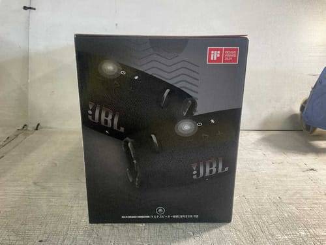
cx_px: 163
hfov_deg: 61.7
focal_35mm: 29
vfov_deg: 48.2
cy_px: 122
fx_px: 273
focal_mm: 3
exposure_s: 1/50
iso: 100
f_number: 1.8
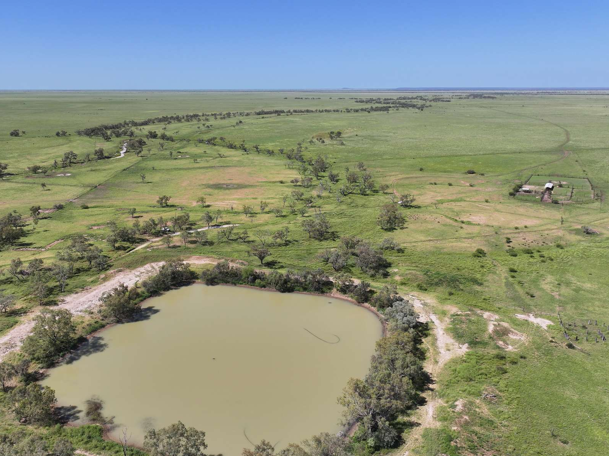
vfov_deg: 48.2
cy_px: 220
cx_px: 269
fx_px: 510
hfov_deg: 61.5
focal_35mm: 29
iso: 100
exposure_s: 1/2000
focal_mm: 12.29
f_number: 2.8
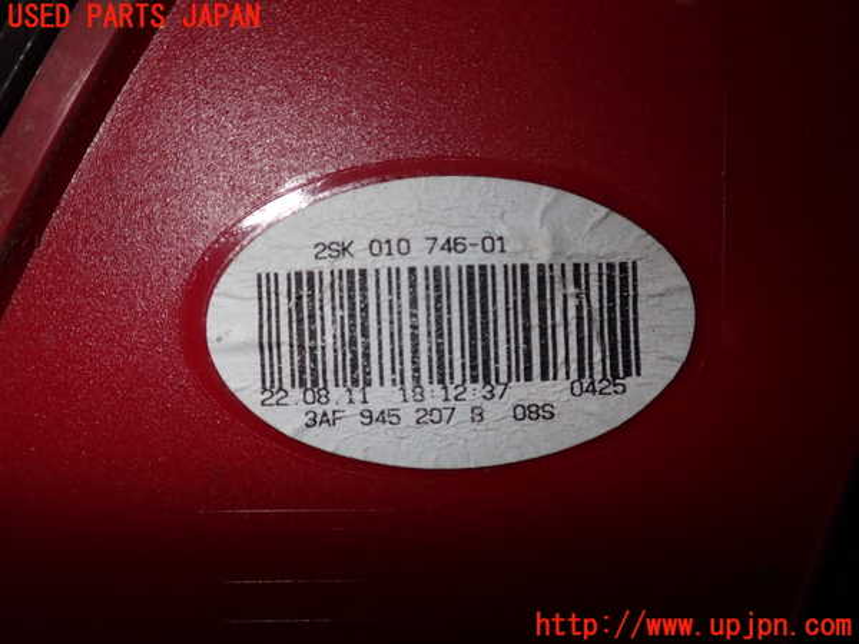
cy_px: 322
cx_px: 430
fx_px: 744
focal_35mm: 30
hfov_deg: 60.0
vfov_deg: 46.8
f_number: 6.3
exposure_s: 1/30
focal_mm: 5.4
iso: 200
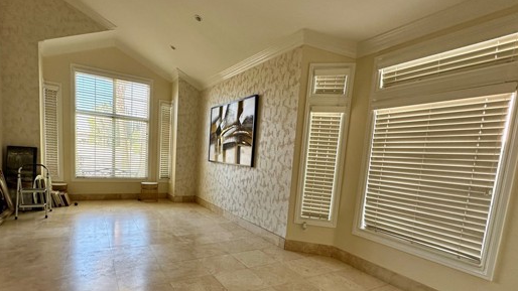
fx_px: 261
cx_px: 237
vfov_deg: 57.4
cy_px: 187
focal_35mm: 19
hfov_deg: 89.4
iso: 125
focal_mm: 2.22
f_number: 2.2
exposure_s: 1/99
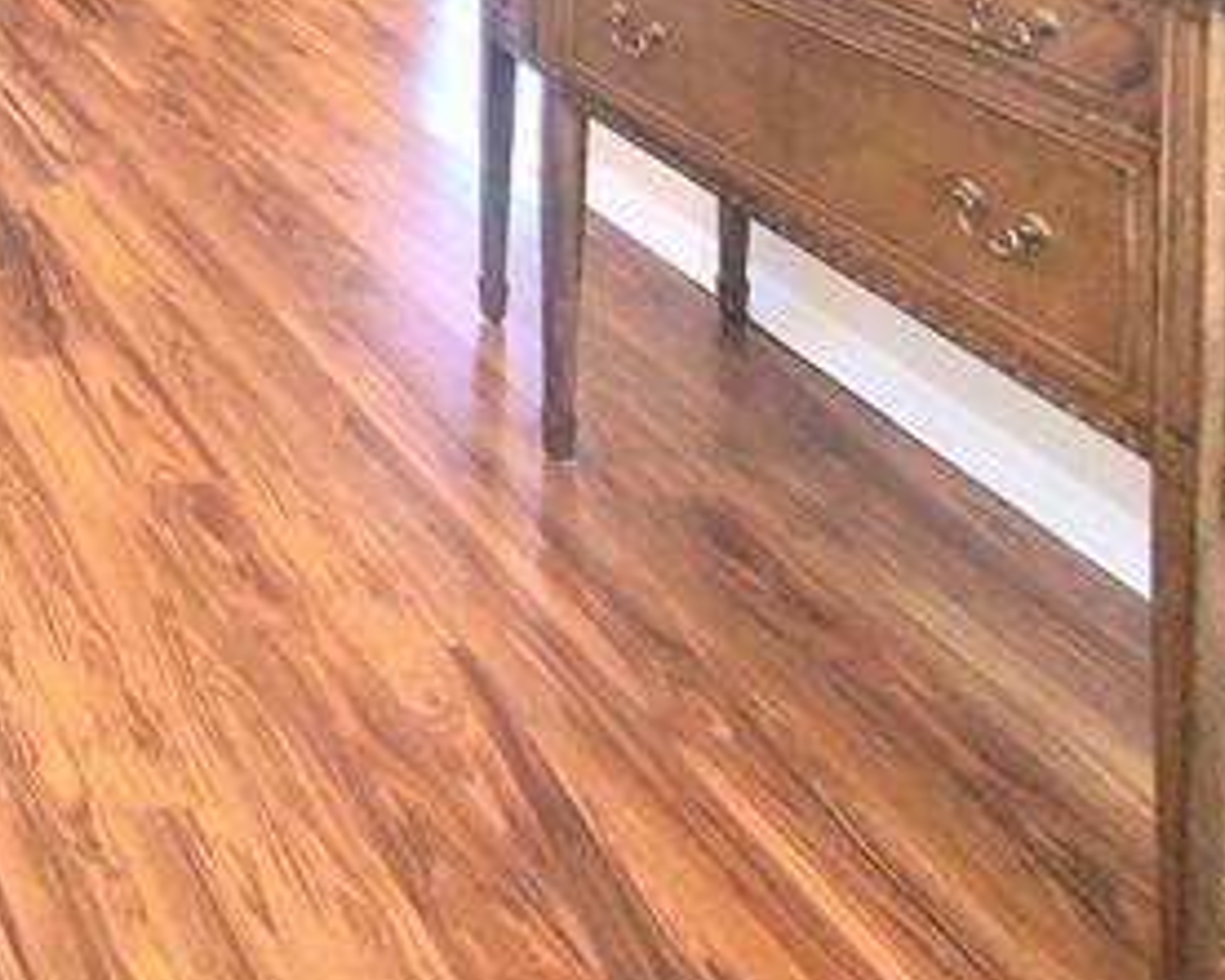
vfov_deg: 23.3
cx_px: -382
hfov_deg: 30.7
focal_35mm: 47
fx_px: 1705
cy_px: -616
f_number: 2.2
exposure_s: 1/60.2
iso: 160
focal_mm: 1.8
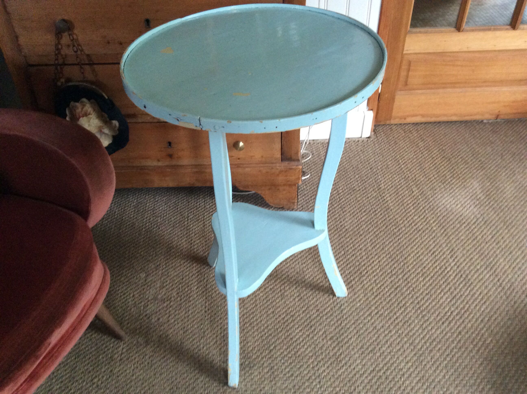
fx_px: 486
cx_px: 264
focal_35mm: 32
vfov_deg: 44.1
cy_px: 197
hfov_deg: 56.9
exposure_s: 1/25
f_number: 2.4
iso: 250
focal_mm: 3.3
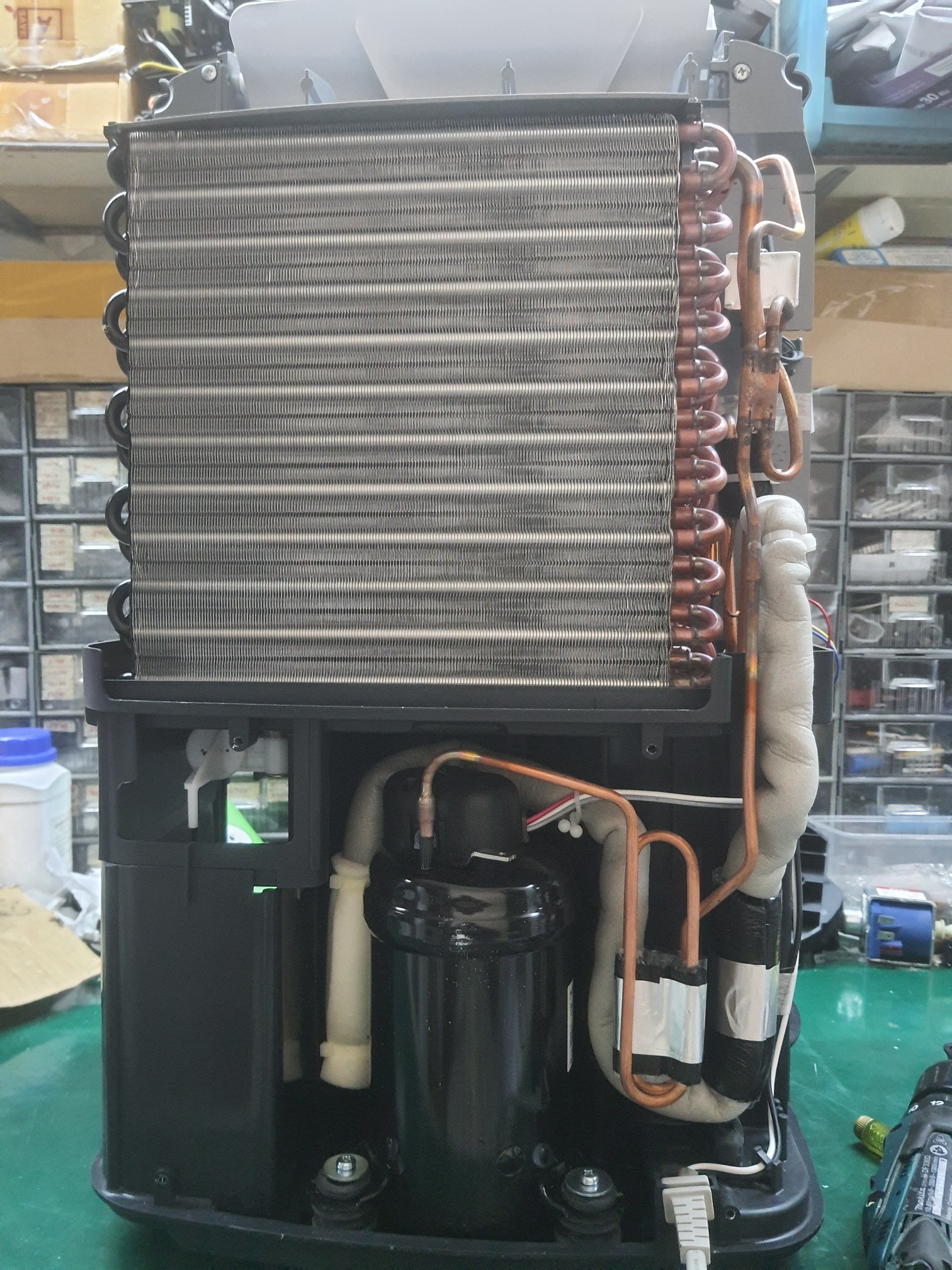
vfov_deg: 67.3
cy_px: 635
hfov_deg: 53.1
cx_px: 476
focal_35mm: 26
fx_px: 953
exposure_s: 1/33
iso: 640
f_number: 1.7
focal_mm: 4.32
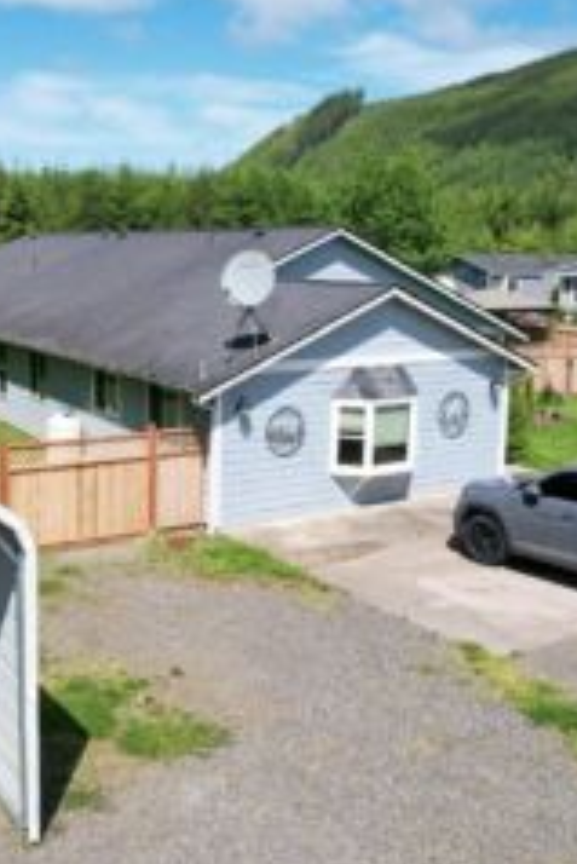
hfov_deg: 35.3
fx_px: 888
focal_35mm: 37
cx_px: 156
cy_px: 408
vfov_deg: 51.8
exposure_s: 1/2000
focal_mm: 8.38
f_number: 2.8
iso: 120
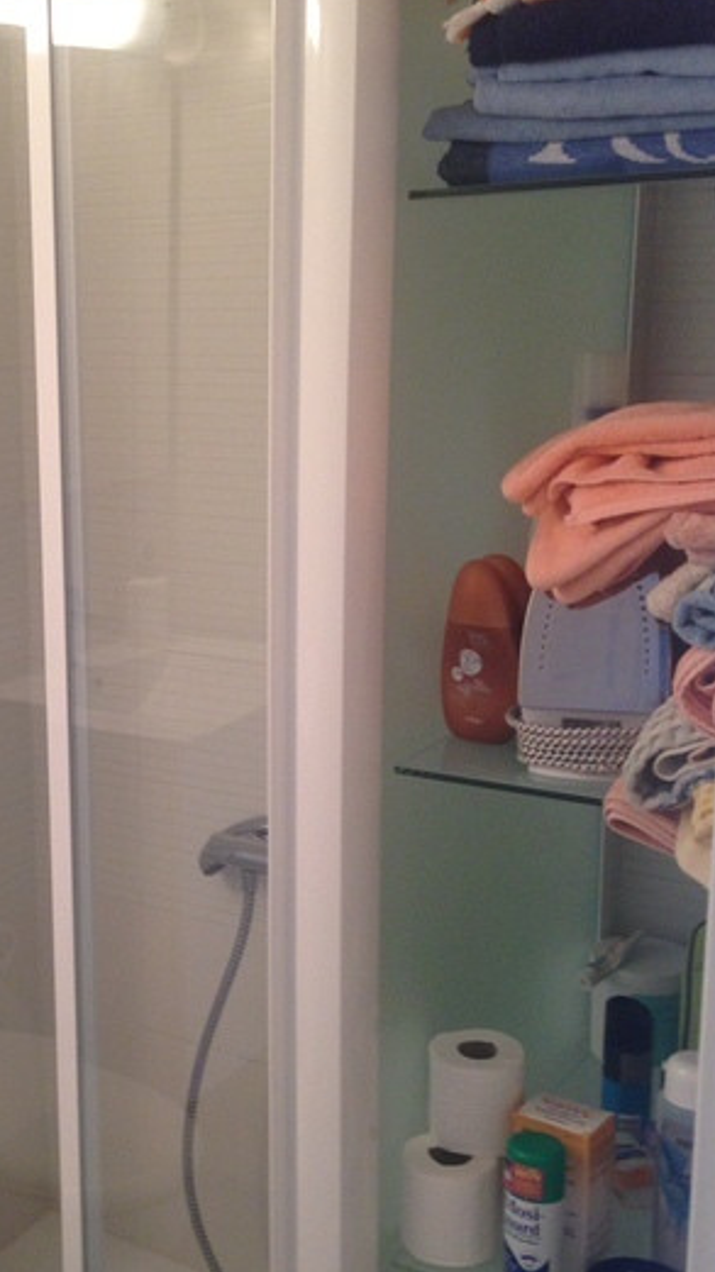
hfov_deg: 22.0
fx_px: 1787
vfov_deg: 39.2
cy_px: 669
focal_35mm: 53
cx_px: 34
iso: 64
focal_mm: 4.12
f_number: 2.4
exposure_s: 1/20
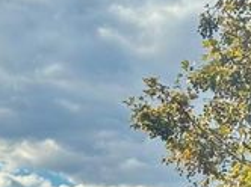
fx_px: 1245
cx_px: 35
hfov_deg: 11.4
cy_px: 275
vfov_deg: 8.4
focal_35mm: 172
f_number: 1.78
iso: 64
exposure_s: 1/3704
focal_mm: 6.76
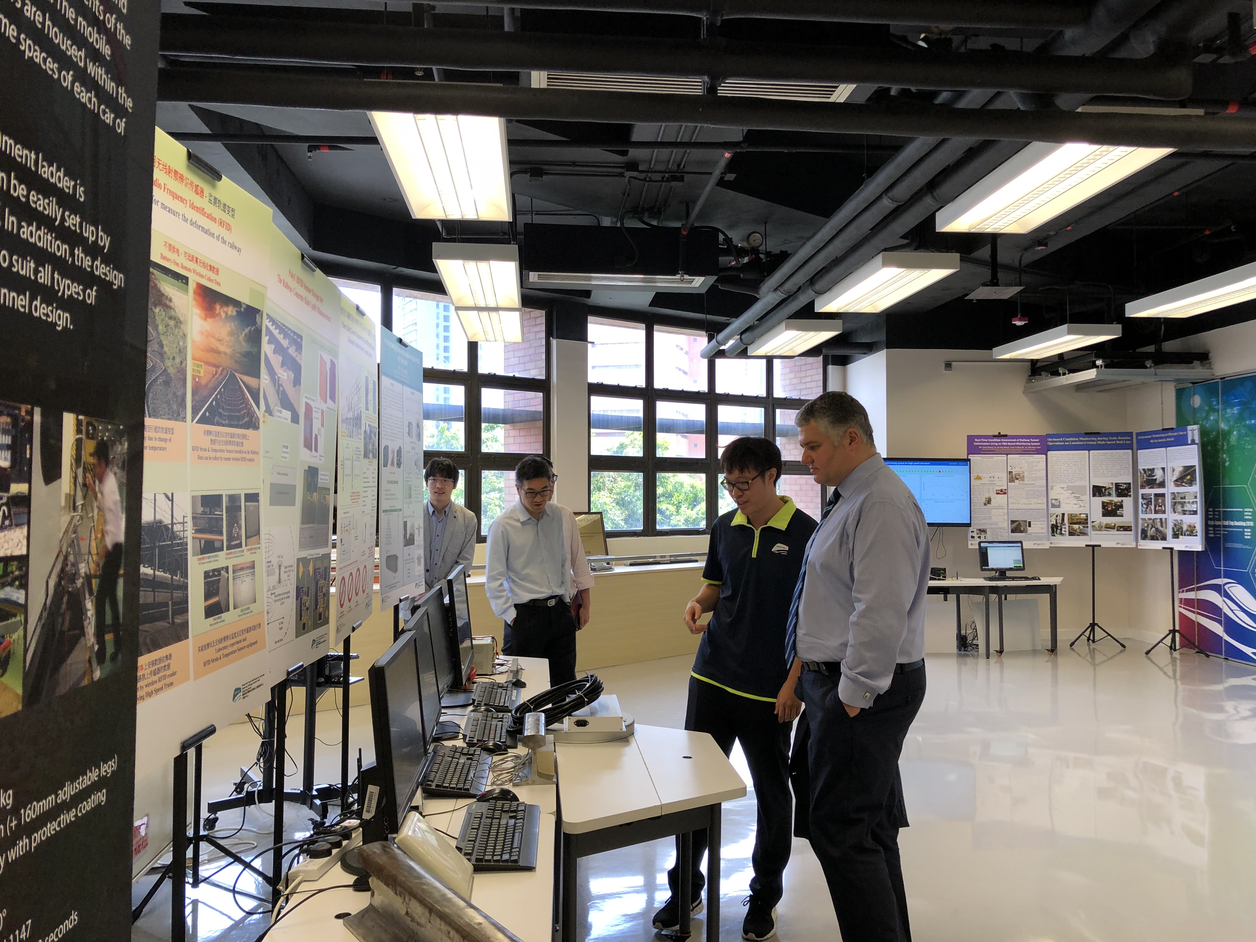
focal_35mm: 28
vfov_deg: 49.7
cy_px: 471
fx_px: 1016
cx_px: 628
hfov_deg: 63.4
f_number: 1.8
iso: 25
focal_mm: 4
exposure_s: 1/50
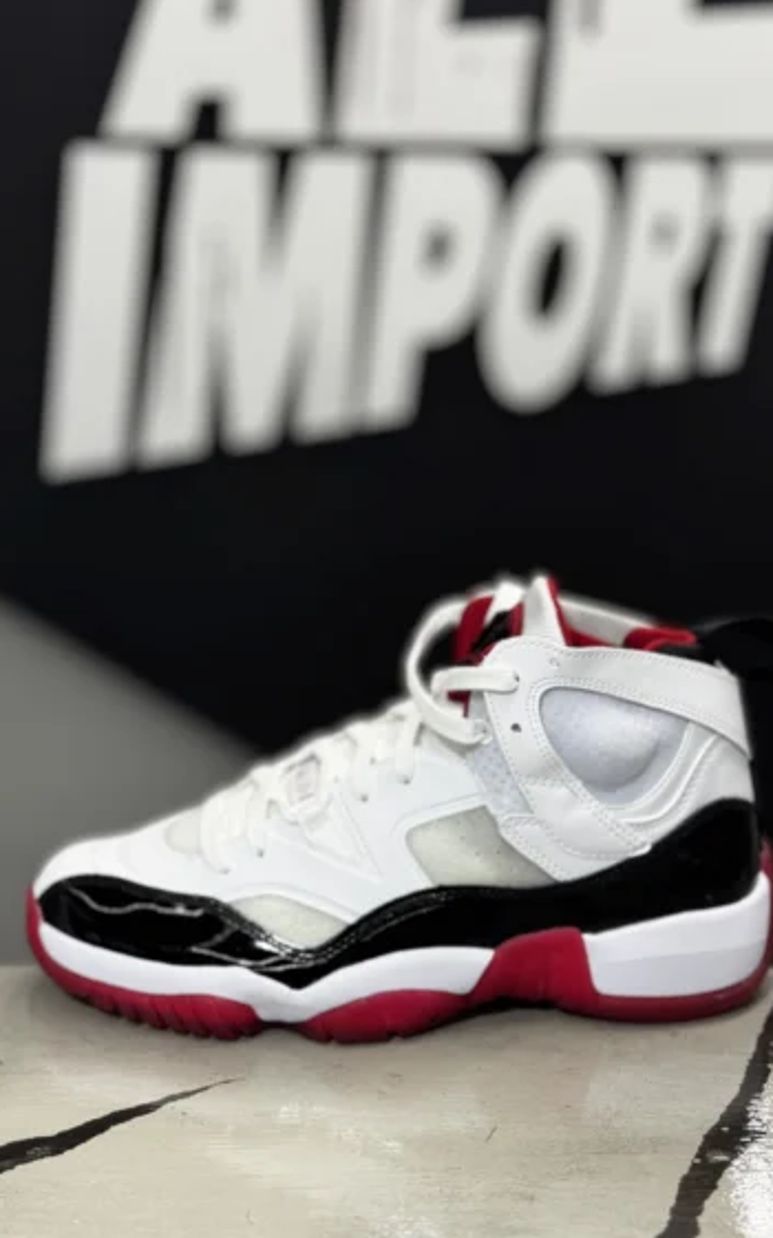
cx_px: 384
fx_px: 1755
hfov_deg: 24.8
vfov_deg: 38.9
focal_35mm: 52
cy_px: 612
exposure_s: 1/60
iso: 200
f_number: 1.78
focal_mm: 6.76
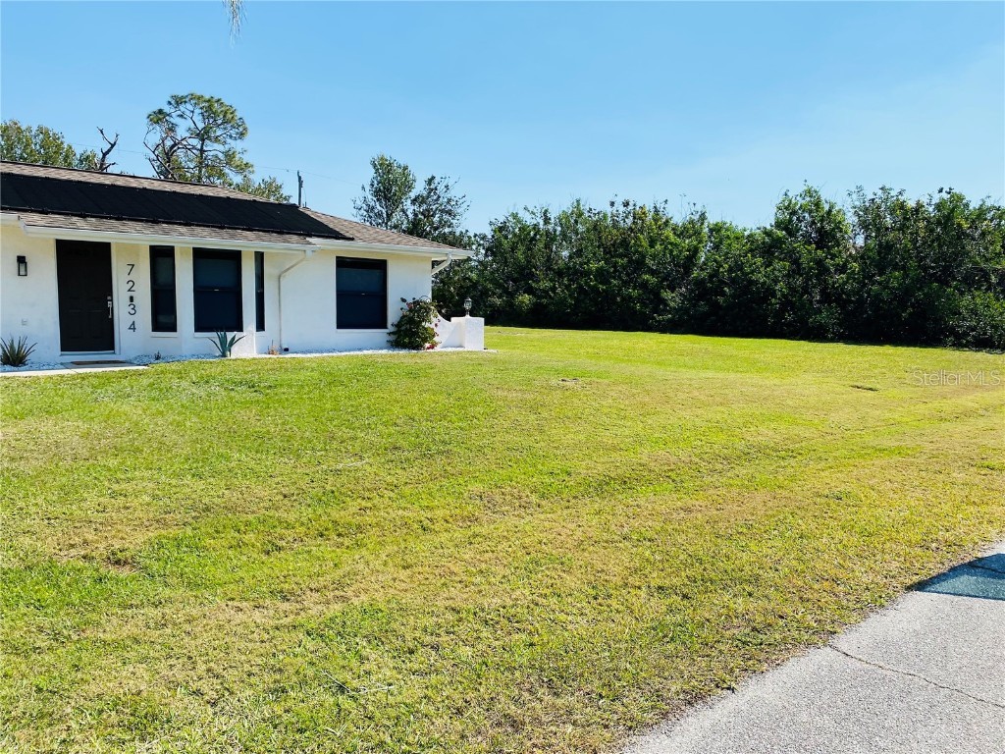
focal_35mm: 26
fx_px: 755
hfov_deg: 67.3
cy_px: 377
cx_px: 502
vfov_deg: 53.1
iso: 32
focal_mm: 4.25
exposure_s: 1/3300
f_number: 1.8
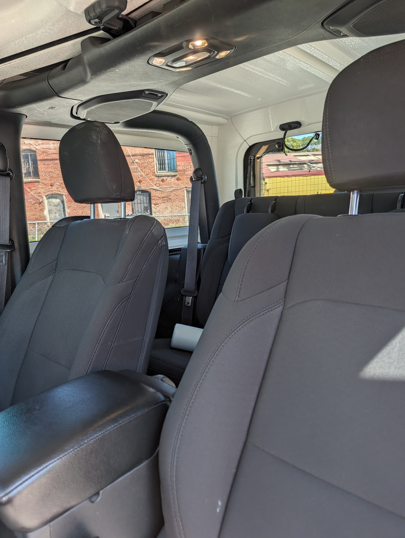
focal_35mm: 24
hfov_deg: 56.9
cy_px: 269
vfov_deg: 71.5
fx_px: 373
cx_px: 202
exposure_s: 1/813
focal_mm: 6.9
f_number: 1.68
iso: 18
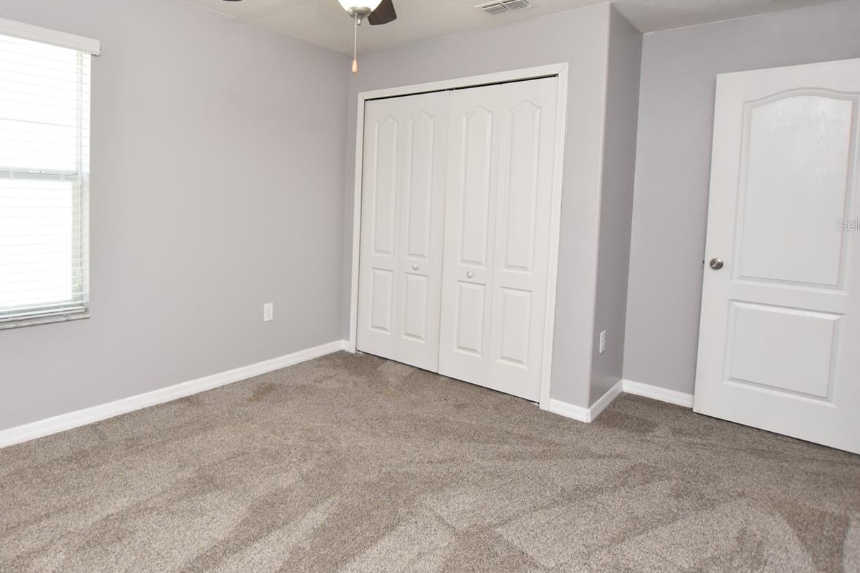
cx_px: 327
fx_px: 478
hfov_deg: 82.5
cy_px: 225
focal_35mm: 20
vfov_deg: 61.3
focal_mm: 10
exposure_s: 1/80
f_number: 4.5
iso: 200
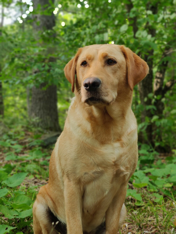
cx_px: 88
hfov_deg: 19.9
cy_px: 117
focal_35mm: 74
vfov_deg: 26.3
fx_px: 502
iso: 250
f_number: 2.44
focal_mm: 6.95
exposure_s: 1/100
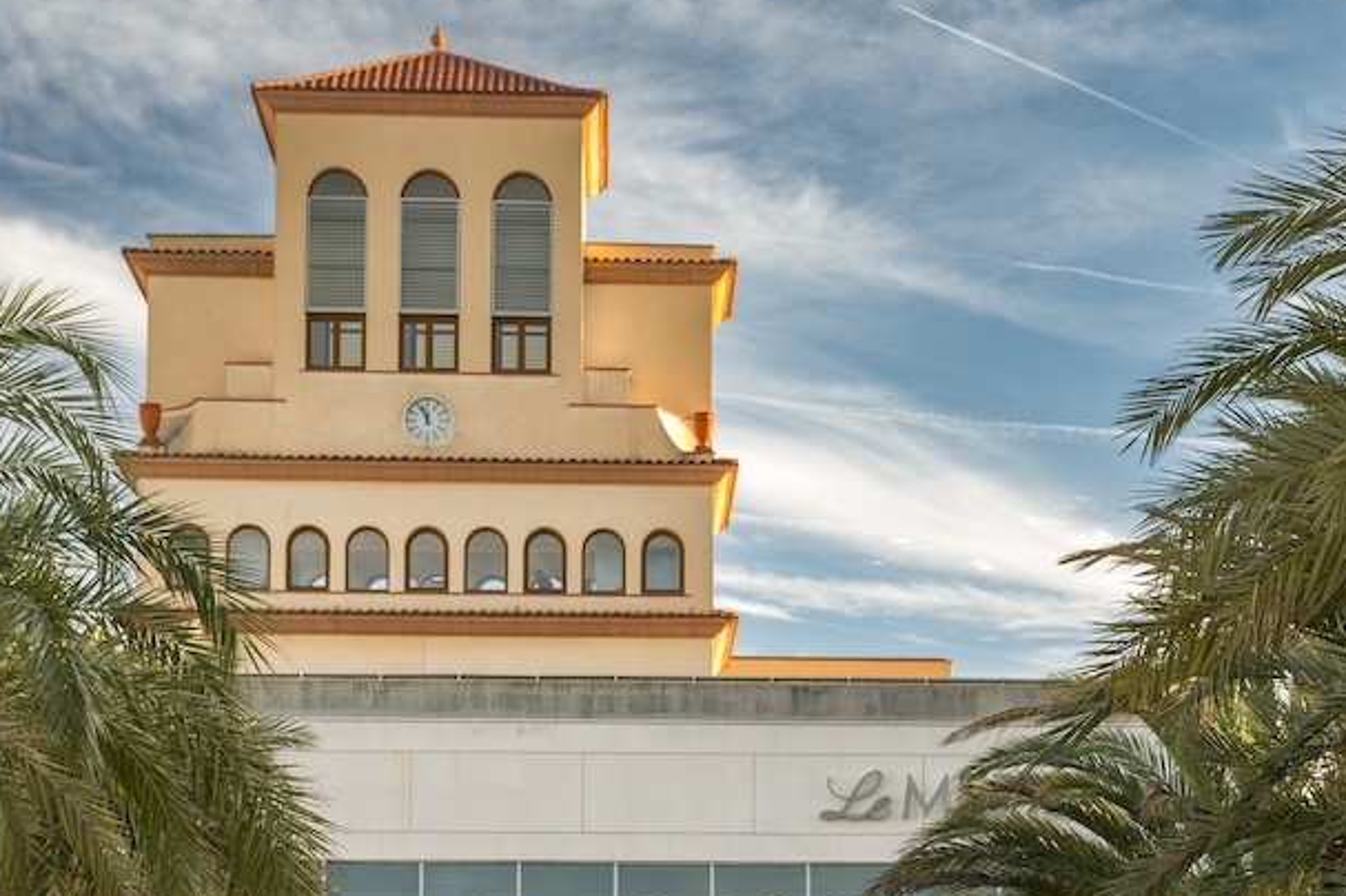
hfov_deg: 22.8
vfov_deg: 15.2
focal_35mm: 89
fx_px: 3326
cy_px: 818
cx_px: 809
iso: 320
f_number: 6.3
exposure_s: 1/100
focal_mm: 45
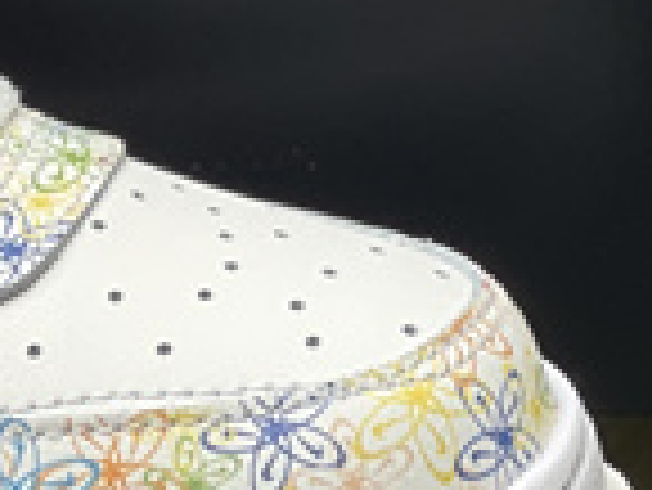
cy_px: -303
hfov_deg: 6.0
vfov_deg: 4.5
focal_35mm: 326
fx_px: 6145
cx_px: -319
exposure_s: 1/121
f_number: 2.2
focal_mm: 7.5
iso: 50
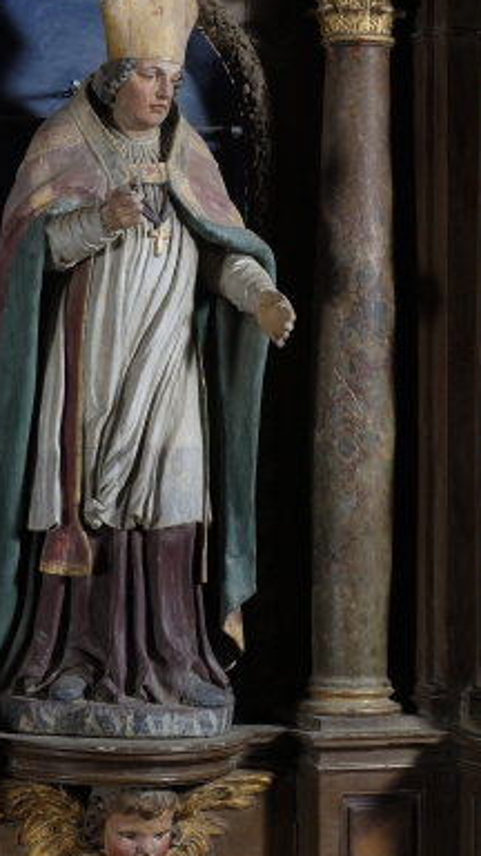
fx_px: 2658
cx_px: 140
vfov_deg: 18.3
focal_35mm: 117
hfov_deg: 10.3
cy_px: 400
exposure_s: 1/60
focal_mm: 56
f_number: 16
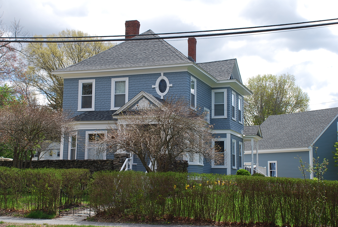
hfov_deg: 37.8
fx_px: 494
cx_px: 169
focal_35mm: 52
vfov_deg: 25.8
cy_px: 114
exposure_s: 1/200
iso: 100
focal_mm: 35
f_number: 7.1
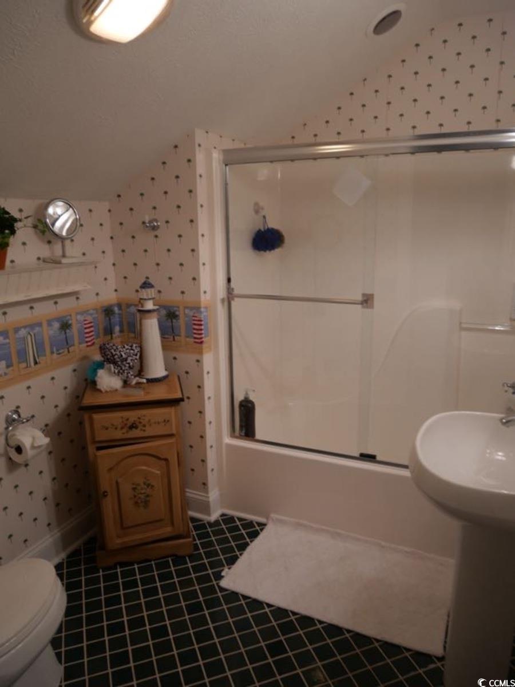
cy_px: 344
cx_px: 258
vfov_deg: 71.6
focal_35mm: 24
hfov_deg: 56.8
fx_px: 476
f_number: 3.5
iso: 250
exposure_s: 1/60
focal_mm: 12
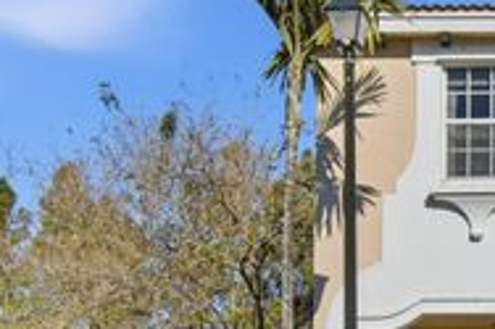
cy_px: 346
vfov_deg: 19.0
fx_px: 948
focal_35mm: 69
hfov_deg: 25.7
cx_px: 619
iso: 800
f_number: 8
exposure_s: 1/8000
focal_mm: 26
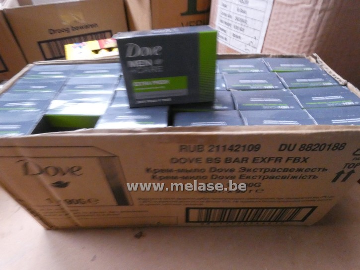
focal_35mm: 20
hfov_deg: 81.7
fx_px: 208
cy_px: 135
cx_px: 180
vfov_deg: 66.0
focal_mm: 3.6
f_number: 8
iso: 1600
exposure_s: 1/10
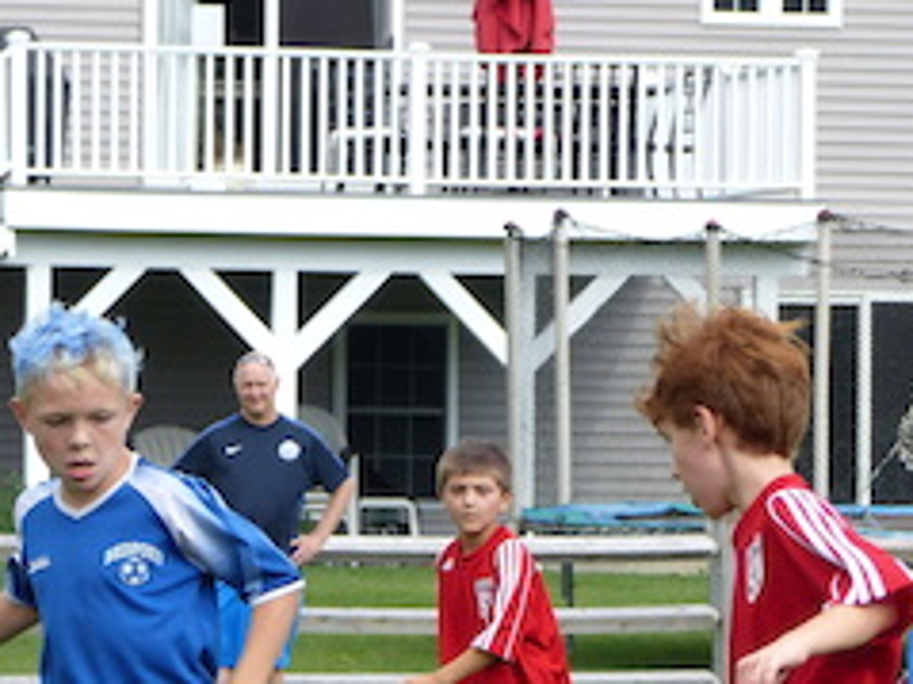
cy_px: 715
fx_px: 10940
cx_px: 32
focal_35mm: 415
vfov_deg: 3.6
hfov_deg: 4.8
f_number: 3.2
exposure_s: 1/640
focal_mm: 33.5
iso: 100
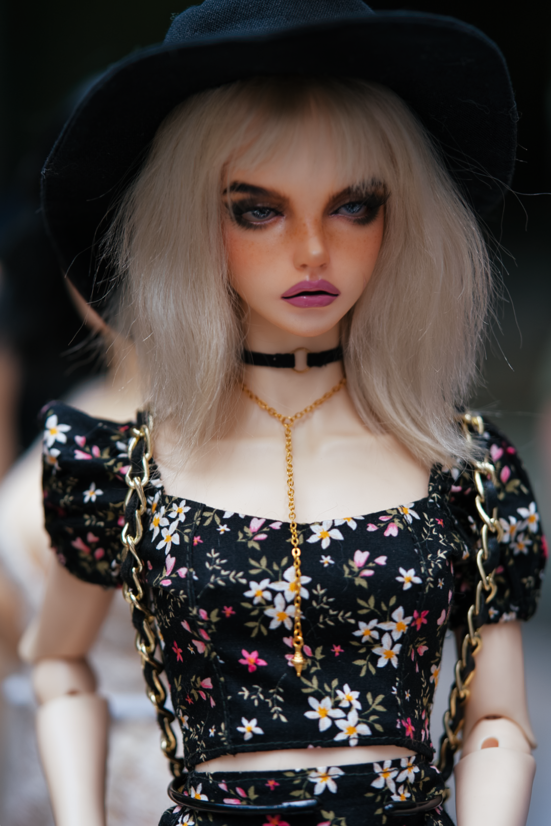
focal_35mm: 90
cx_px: 276
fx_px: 2066
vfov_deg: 22.6
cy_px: 413
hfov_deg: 15.2
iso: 100
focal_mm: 90
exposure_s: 1/200
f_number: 2.8
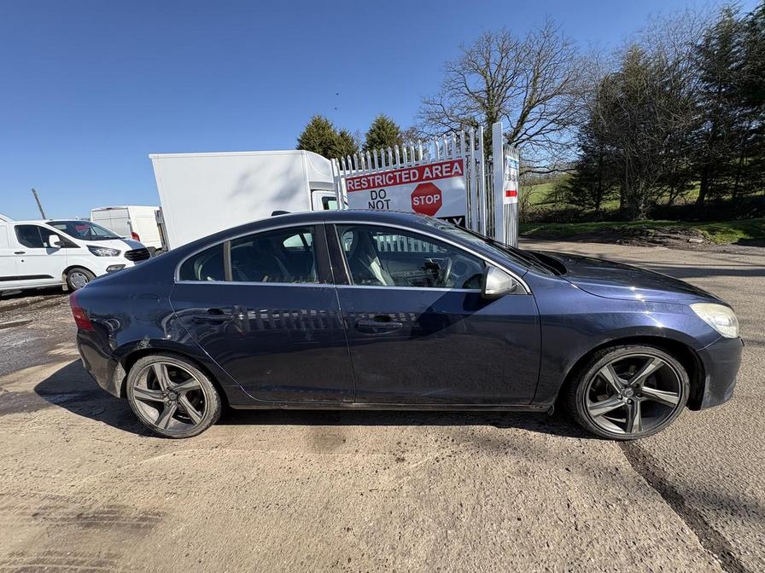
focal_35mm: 14
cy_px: 286
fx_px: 309
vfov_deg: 85.7
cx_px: 382
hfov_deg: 102.1
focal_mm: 2.22
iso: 64
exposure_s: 1/727
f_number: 2.2
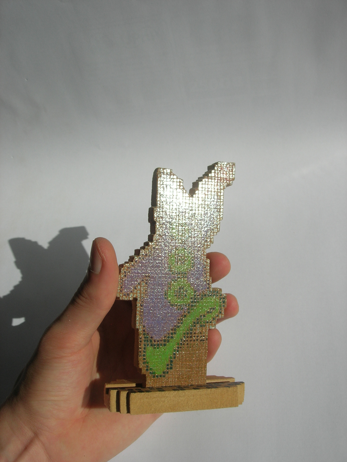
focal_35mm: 38
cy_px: 231
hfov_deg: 37.7
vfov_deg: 49.0
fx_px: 508
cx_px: 174
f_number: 4.8
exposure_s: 1/1900
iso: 64
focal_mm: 7.8
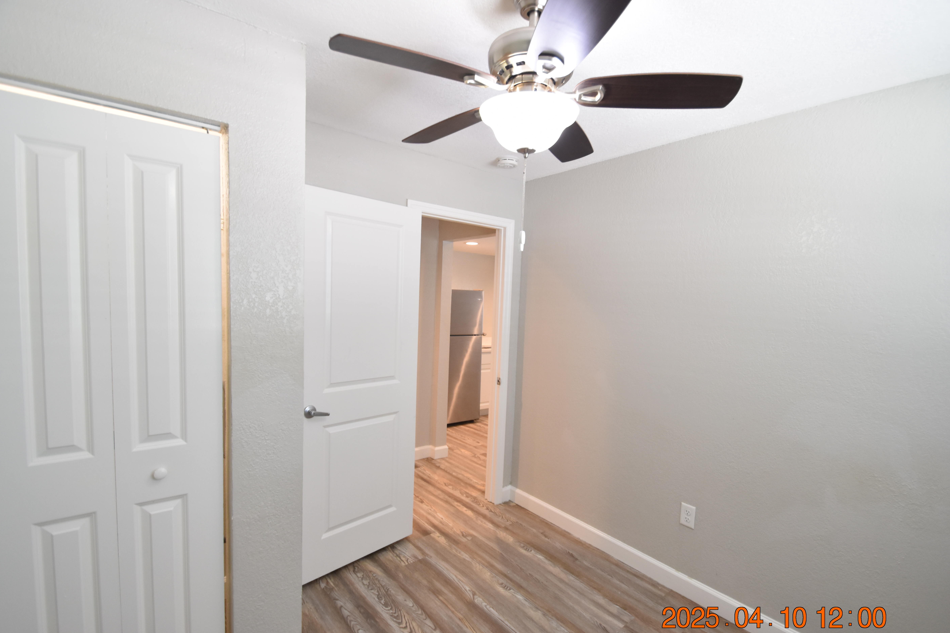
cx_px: 475
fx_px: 422
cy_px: 331
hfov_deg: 96.7
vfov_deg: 73.7
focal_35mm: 16
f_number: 4
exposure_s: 1/60
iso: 720
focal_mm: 10
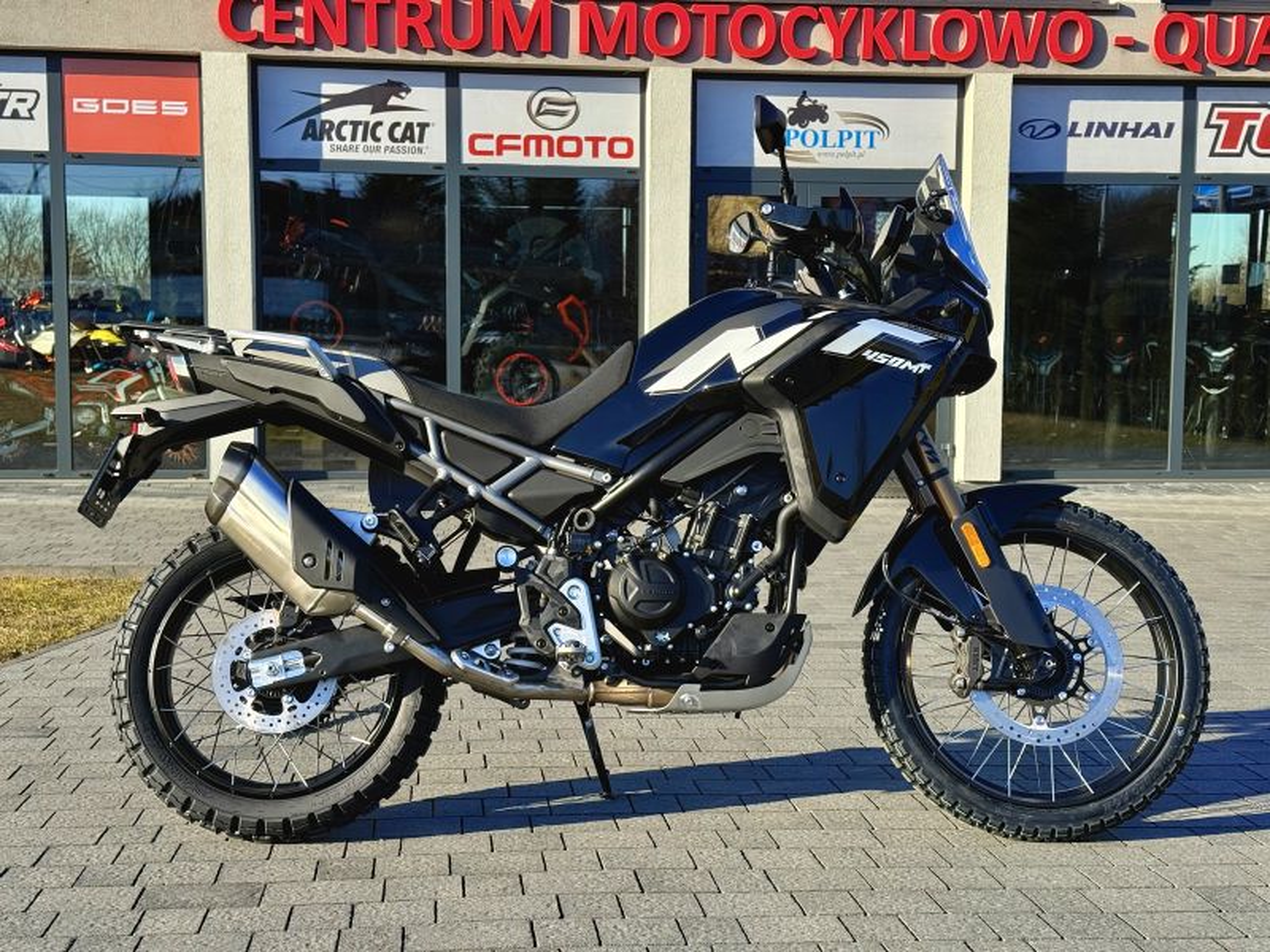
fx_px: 1761
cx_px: 635
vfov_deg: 30.3
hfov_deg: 39.7
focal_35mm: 48
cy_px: 476
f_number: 1.78
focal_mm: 6.76
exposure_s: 1/1642
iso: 64
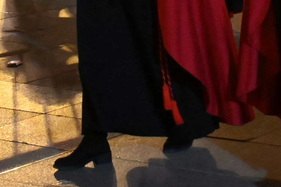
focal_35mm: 169
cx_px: 194
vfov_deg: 7.7
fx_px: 1321
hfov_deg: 12.1
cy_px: -206
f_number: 5
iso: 6400
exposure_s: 1/100
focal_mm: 26.5
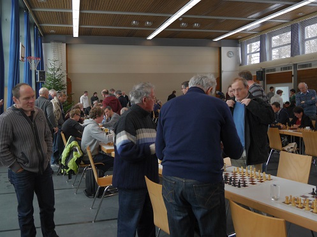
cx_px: 158
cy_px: 118
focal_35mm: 30
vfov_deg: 46.7
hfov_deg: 60.0
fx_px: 275
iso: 320
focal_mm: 15
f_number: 3.6
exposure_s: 1/60
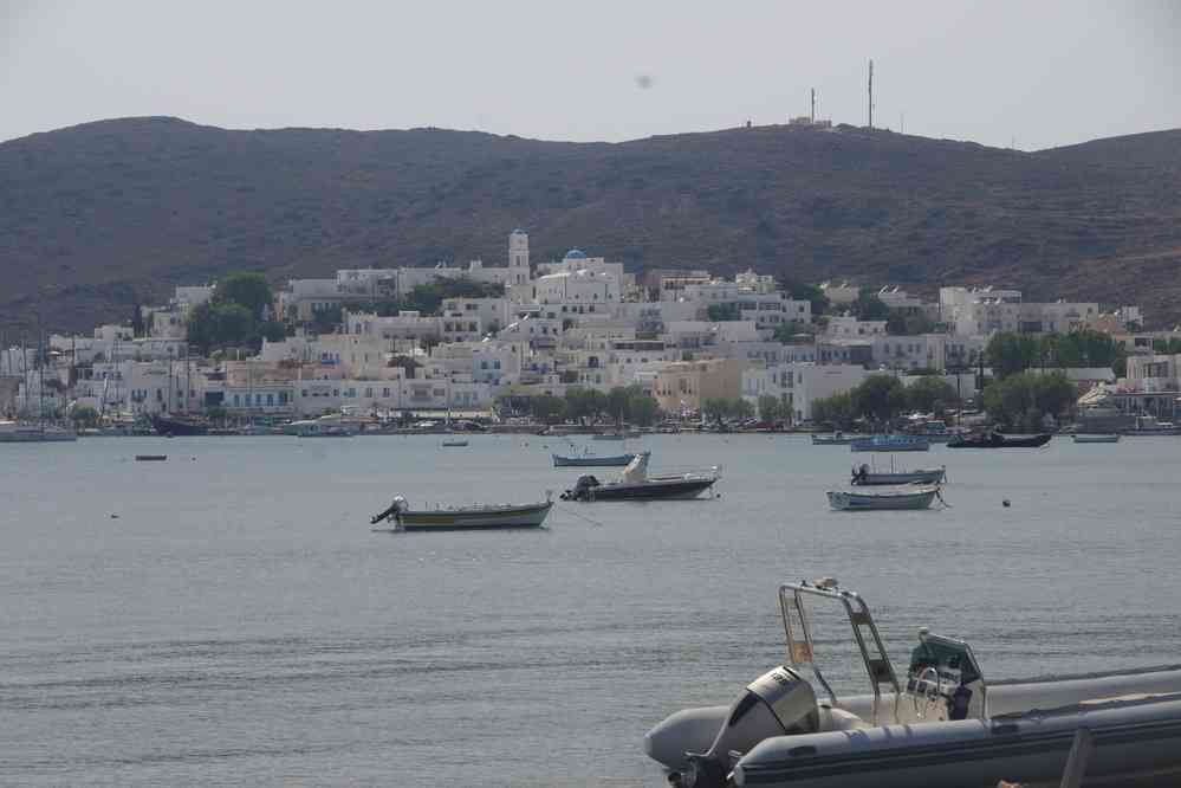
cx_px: 590
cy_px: 394
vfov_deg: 16.6
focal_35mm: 82
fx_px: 2706
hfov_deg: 24.6
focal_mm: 55
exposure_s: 1/160
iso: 200
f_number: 11
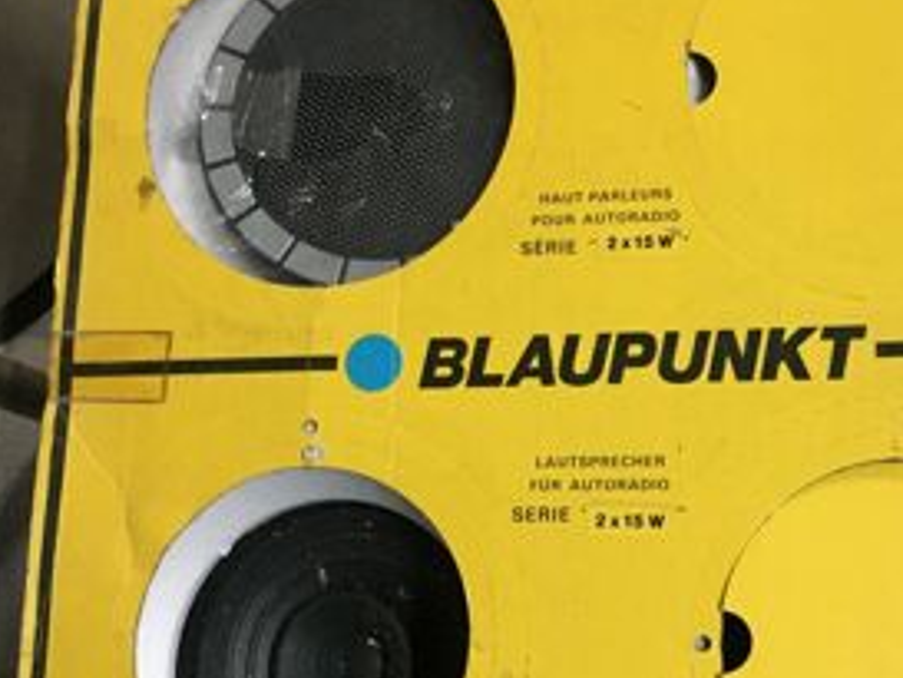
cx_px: 668
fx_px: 1331
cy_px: 397
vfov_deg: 28.5
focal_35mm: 51
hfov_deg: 36.7
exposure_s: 1/17
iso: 400
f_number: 2.2
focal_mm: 4.15
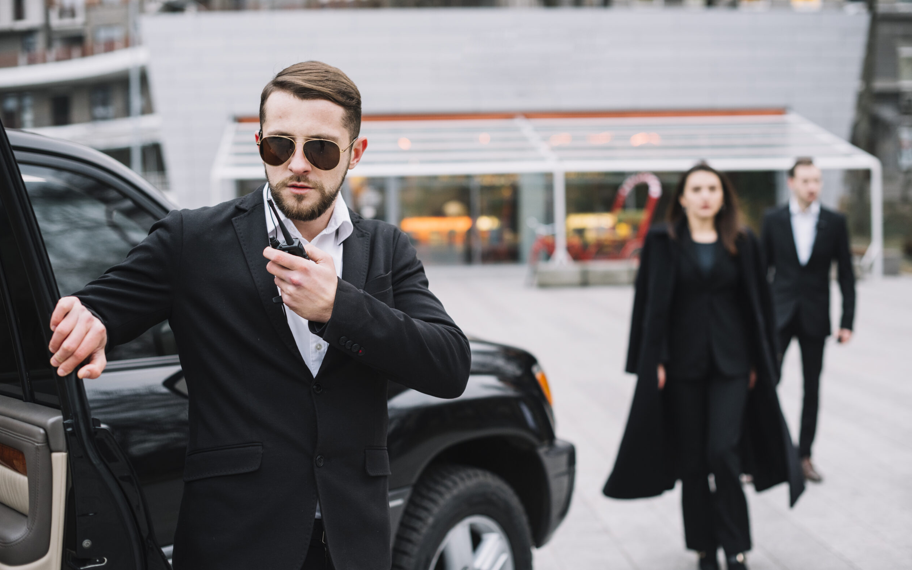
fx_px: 1293
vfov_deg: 24.9
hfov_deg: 38.9
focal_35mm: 52
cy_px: 286
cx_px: 461
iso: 500
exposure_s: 1/160
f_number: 2.5
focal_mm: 50
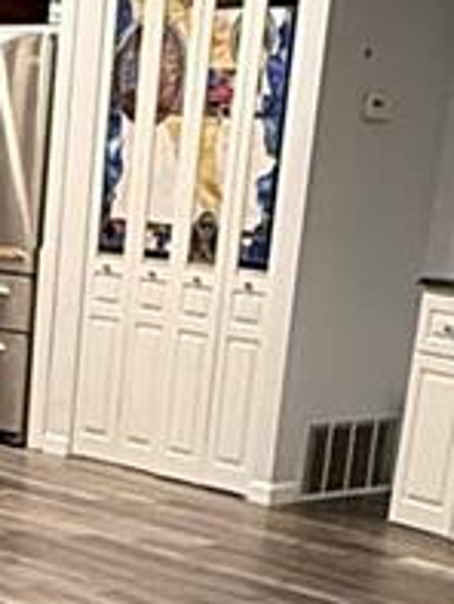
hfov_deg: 13.3
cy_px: 969
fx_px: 1904
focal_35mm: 109
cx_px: -37
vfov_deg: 16.1
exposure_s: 1/60
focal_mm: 2.22
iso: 320
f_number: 2.2
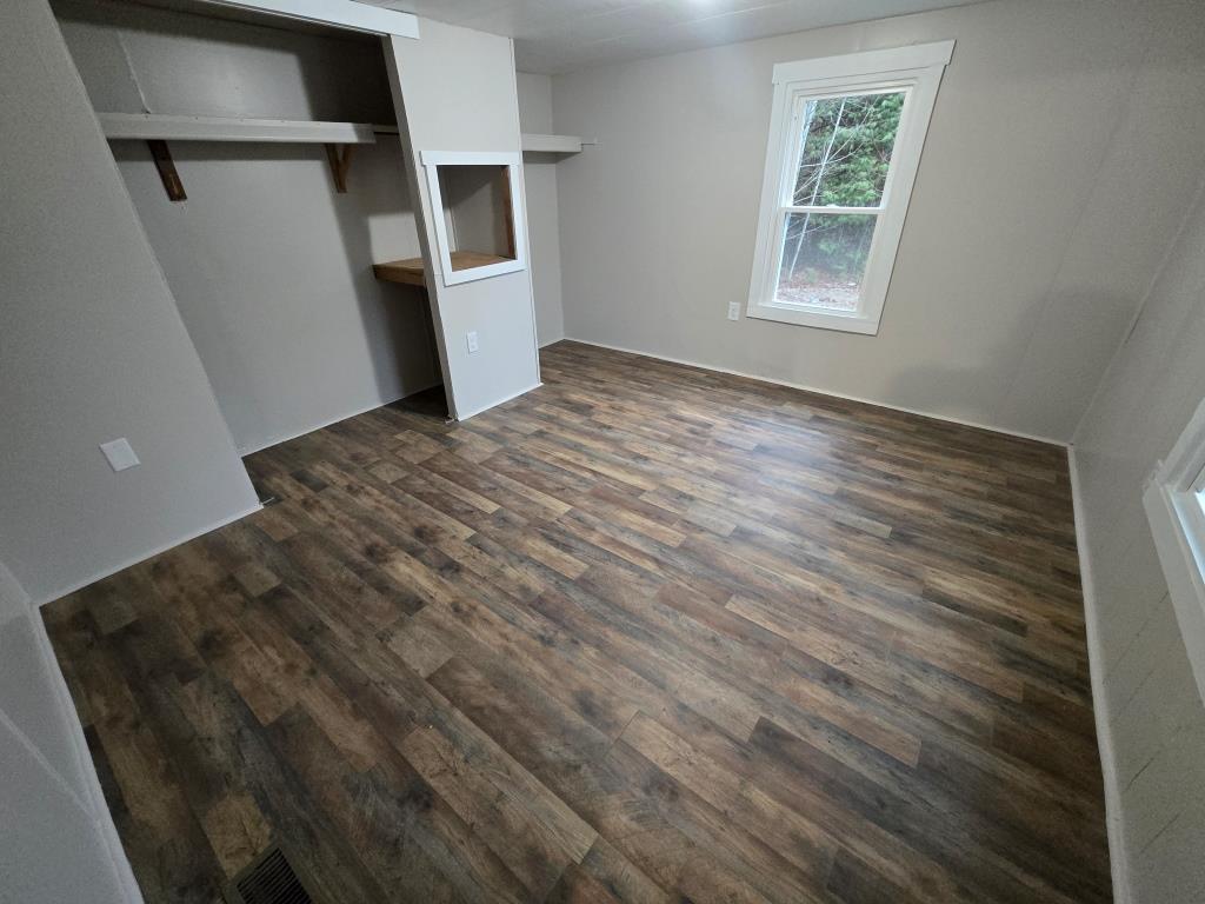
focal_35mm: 13
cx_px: 602
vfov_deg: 89.9
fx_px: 453
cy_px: 452
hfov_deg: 106.2
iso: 1000
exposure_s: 1/60
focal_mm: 2.2
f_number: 2.2
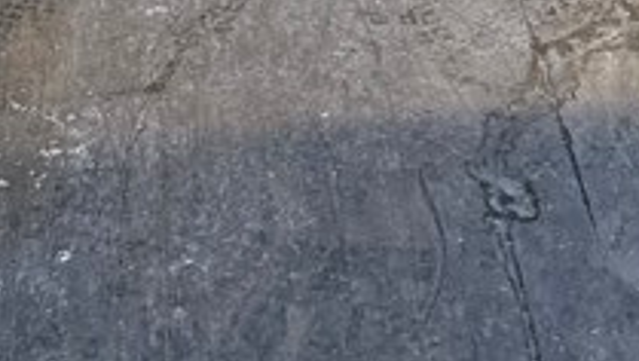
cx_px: 238
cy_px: -1046
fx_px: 2171
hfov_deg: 16.7
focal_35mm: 128
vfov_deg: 7.2
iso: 320
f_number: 1.78
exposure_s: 1/60
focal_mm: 6.76
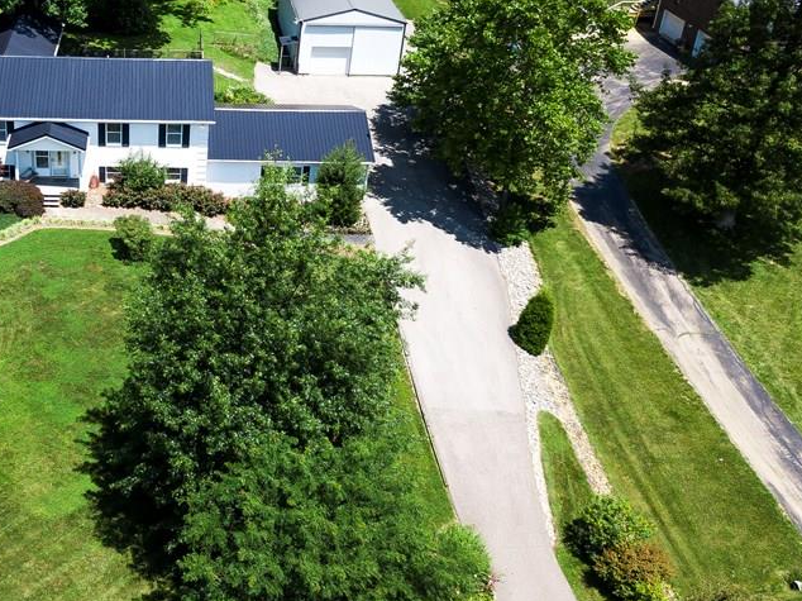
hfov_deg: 42.8
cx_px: 163
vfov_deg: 34.0
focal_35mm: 42
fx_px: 973
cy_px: 199
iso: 100
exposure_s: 1/1400
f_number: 2.2
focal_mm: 4.73
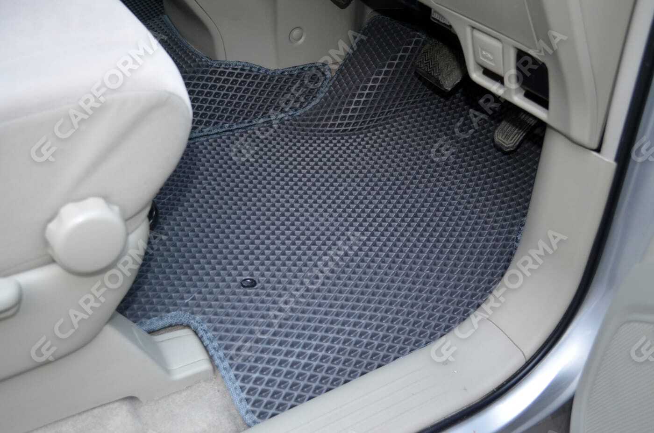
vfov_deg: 34.1
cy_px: 216
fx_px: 707
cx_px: 327
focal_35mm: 39
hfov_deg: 49.6
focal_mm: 26
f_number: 4.2
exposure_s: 1/60
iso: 1000
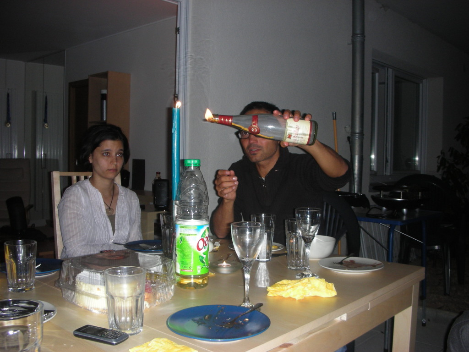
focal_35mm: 35
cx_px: 234
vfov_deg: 40.7
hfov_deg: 52.6
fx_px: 474
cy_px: 176
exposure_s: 1/60.1
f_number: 3
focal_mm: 5.8
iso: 83
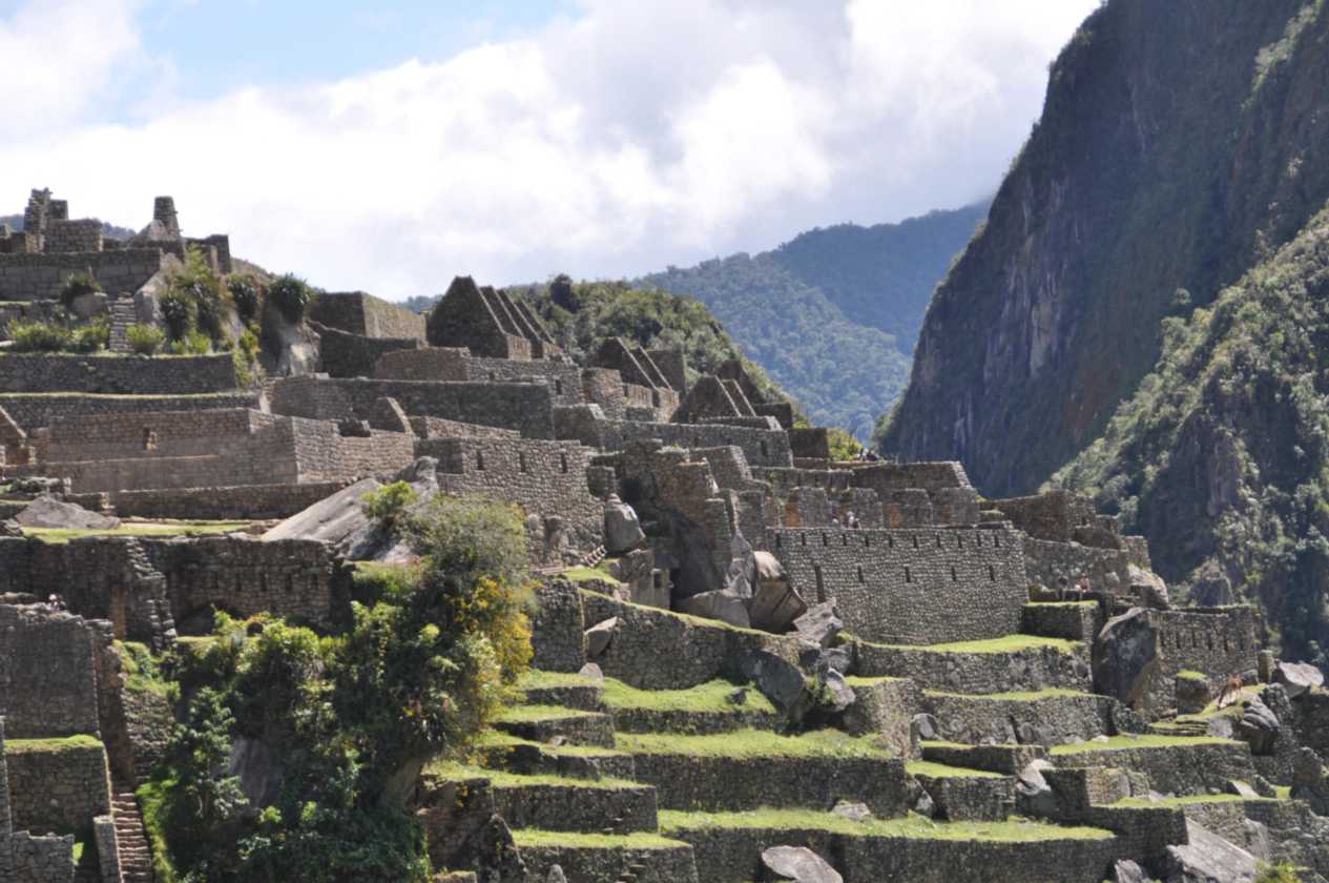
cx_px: 664
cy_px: 442
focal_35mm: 117
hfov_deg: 17.5
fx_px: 4314
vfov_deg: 11.7
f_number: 5.6
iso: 200
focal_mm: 78
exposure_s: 1/500
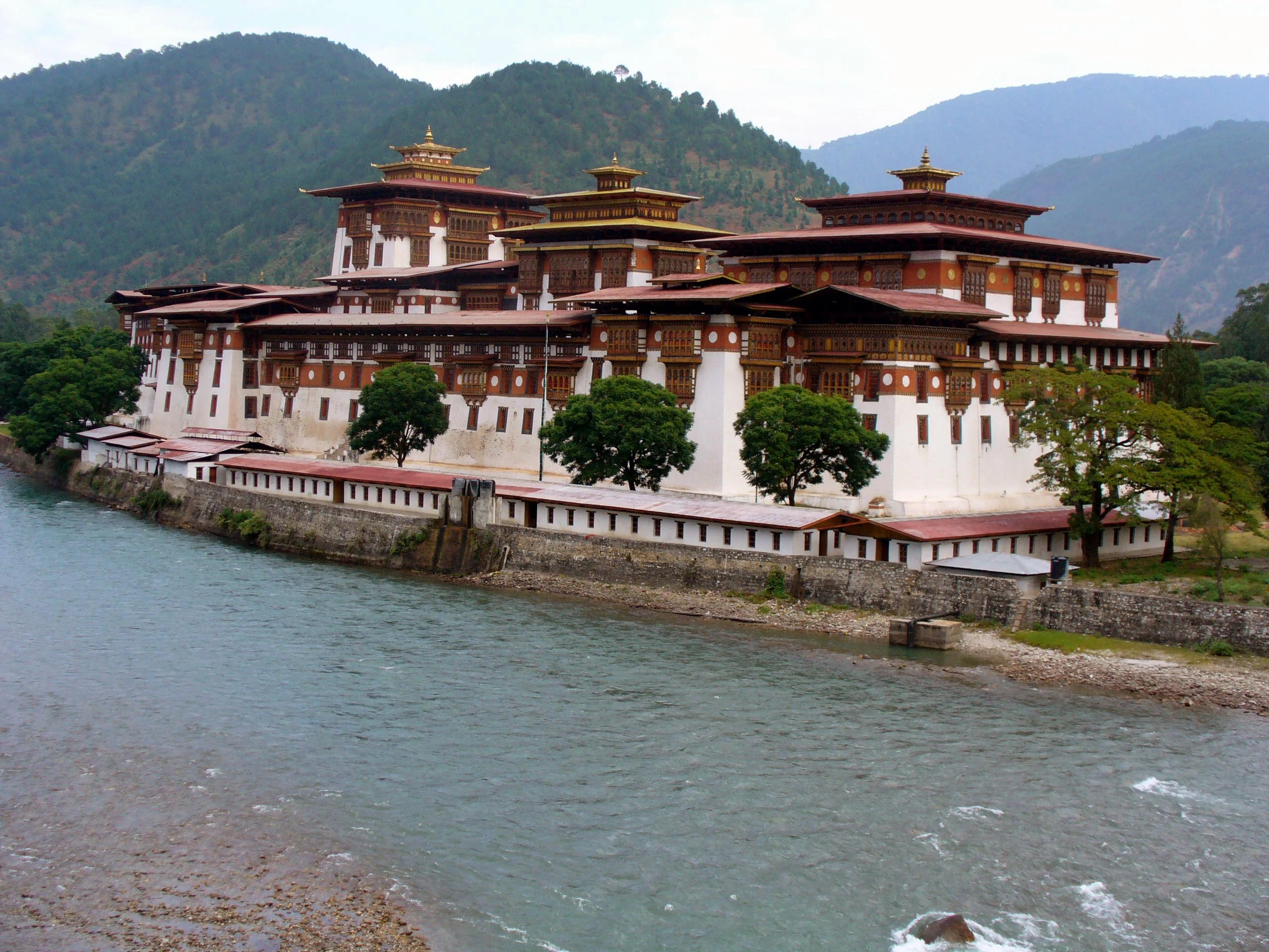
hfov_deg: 39.7
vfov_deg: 30.3
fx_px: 1760
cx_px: 634
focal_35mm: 48
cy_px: 476
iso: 80
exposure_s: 1/320
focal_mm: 7.9
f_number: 3
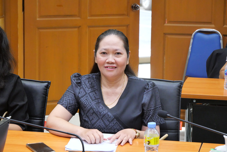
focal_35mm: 118
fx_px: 744
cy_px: 76
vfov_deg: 11.6
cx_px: 114
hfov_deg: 17.3
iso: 3200
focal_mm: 57
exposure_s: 1/50
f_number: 5.6
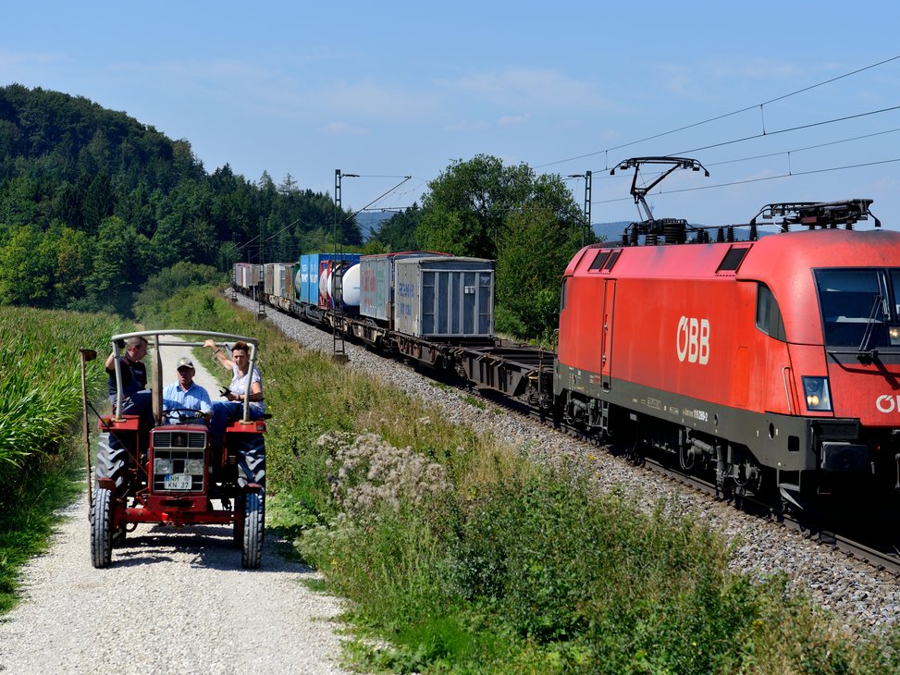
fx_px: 2158
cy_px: 362
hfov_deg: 23.5
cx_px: 489
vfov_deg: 17.8
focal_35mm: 83
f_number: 6.3
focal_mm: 70
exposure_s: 1/1600
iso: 200
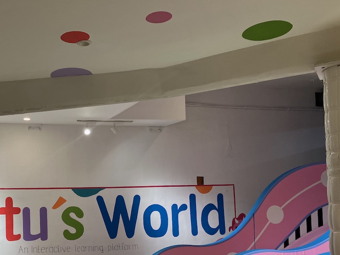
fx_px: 452
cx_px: 76
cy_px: 205
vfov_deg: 30.7
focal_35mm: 46
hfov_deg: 39.9
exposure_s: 1/100
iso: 80
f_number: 1.8
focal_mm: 3.99
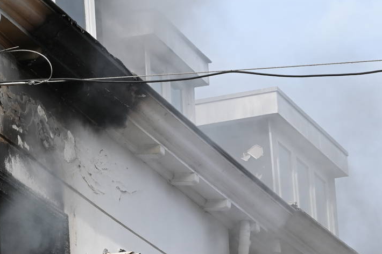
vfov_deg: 4.8
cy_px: 324
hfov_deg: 7.3
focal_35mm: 284
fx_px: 3013
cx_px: 175
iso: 200
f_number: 10
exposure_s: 1/250
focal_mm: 70
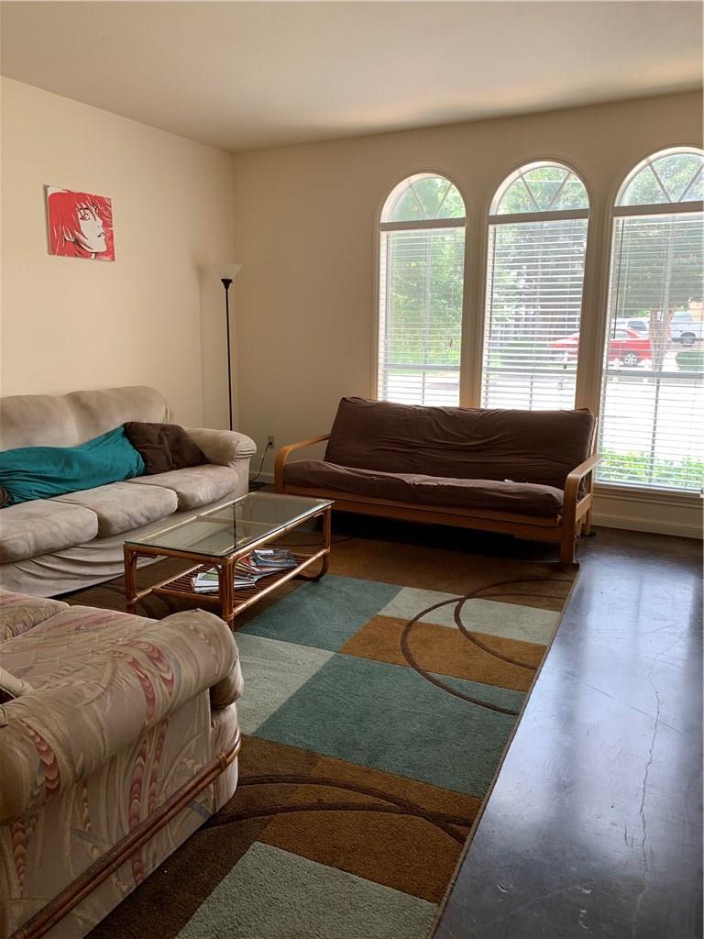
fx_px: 705
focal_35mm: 26
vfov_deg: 67.3
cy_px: 470
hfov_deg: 53.1
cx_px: 352
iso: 100
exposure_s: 1/69
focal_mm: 4.25
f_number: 1.8
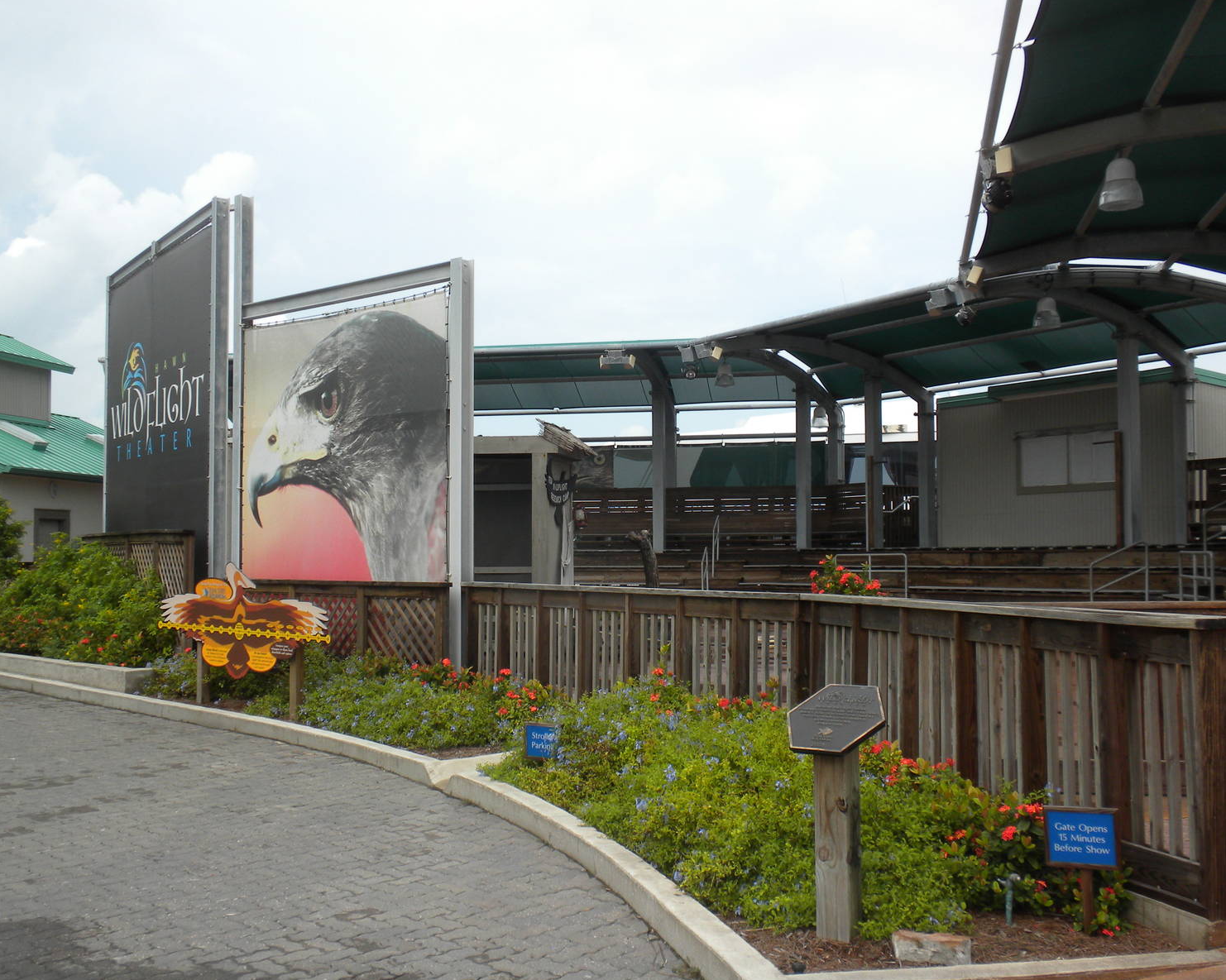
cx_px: 607
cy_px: 495
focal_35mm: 39
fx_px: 1415
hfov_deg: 46.9
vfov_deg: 38.2
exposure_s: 1/84.1
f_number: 10
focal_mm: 6.6
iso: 64
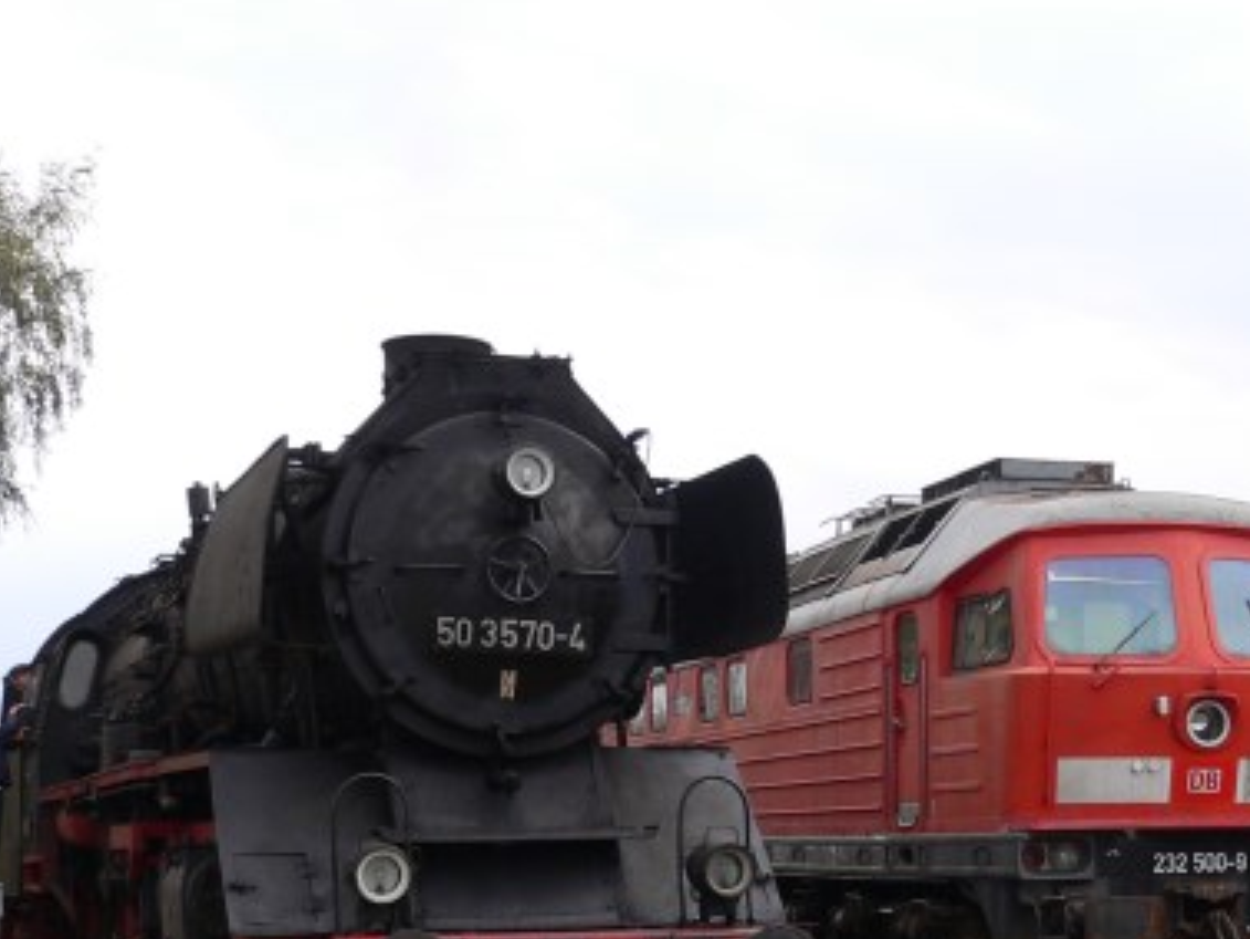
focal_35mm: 65
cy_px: 742
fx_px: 2348
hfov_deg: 29.6
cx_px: 812
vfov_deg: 22.3
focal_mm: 5.8
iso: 100
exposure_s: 1/400
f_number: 2.8
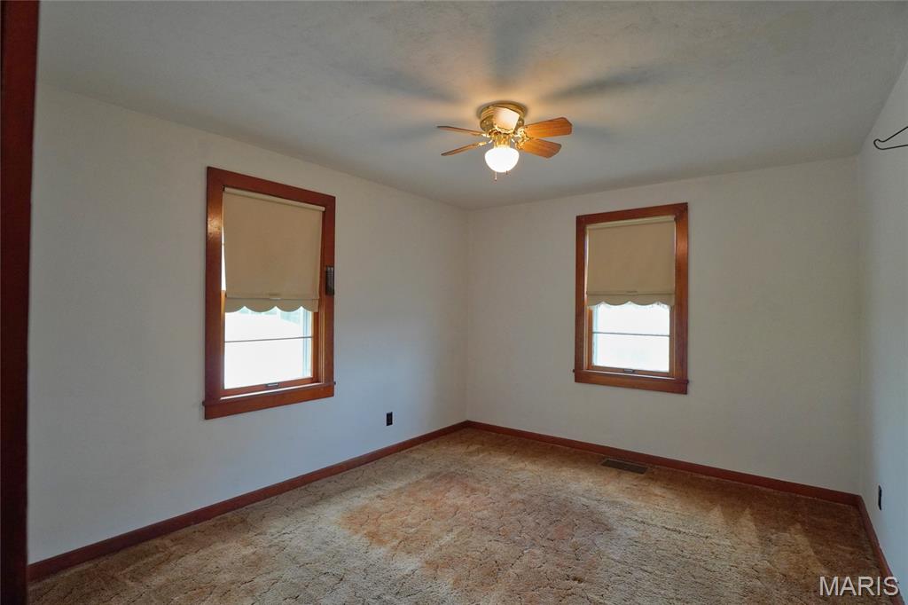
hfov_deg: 95.0
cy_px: 302
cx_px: 454
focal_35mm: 16
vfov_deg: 72.0
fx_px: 416
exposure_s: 1/160
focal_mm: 11
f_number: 4
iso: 1000
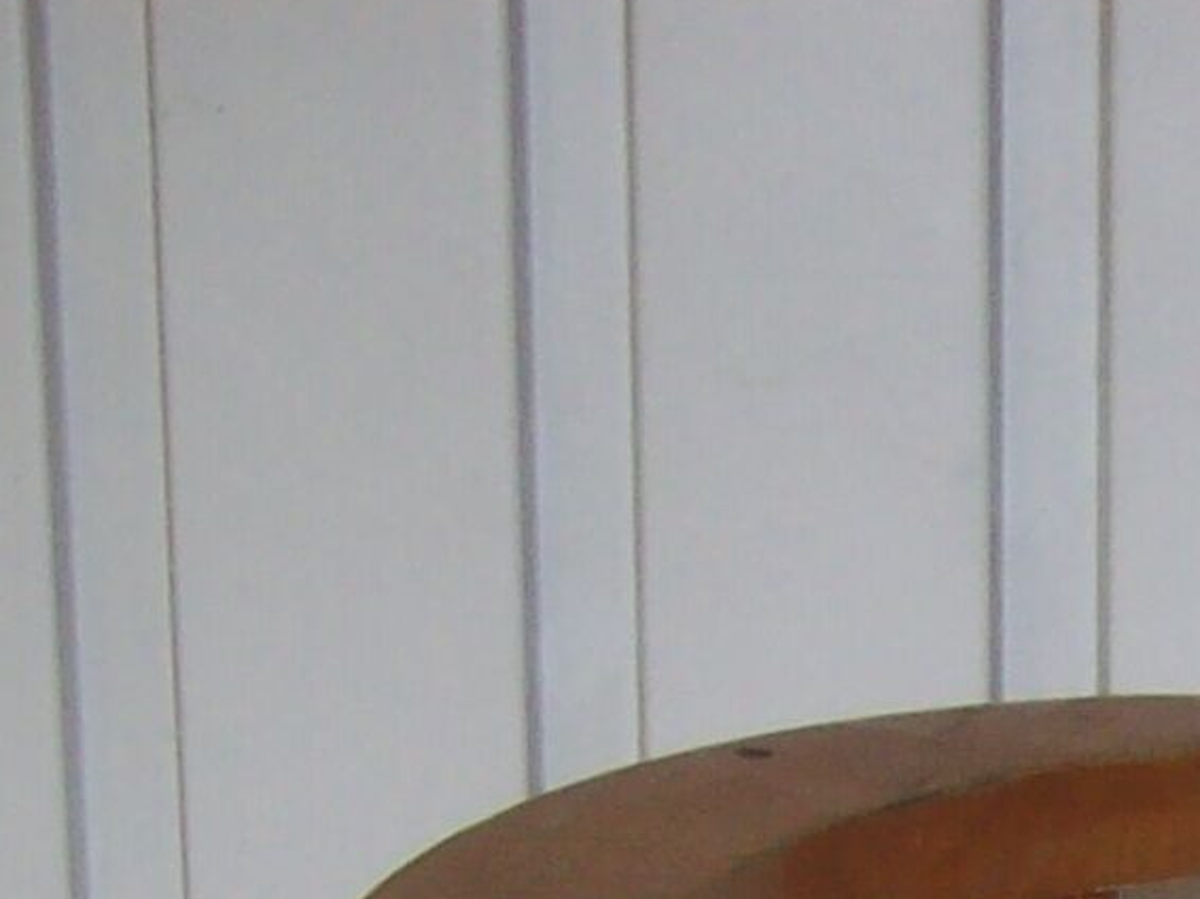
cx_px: 1679
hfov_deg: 10.6
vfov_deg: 7.6
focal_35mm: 181
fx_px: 6272
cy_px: 2231
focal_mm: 6
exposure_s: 1/64
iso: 80
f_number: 2.7
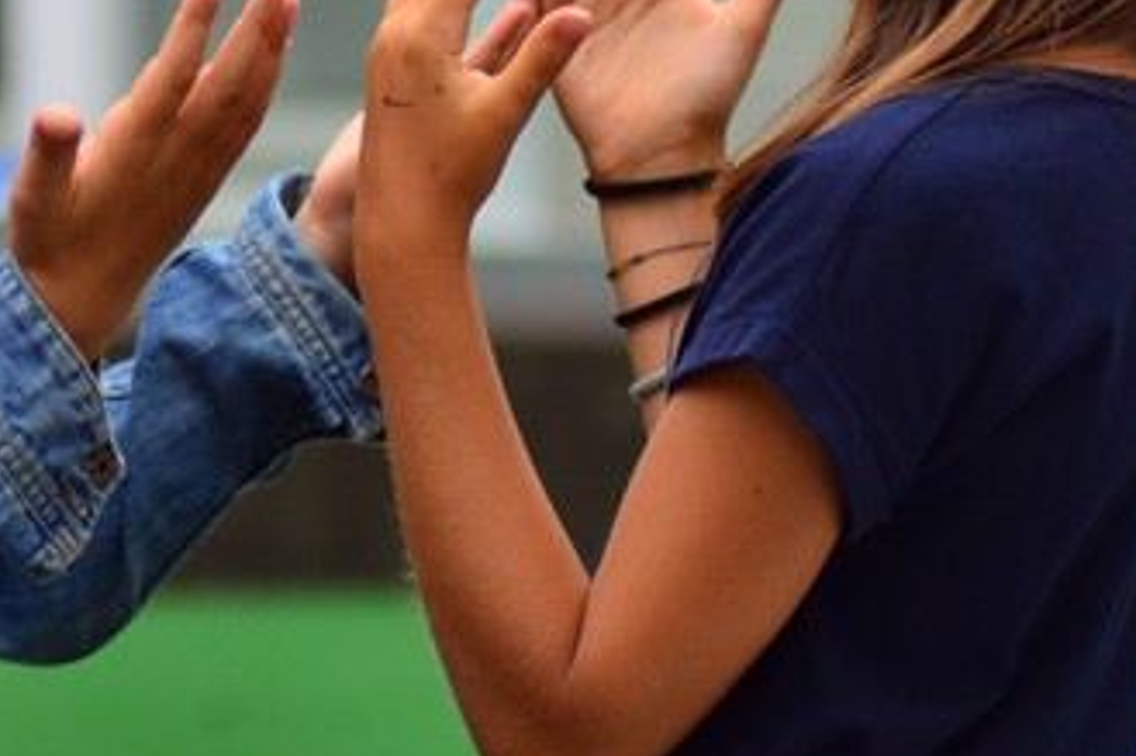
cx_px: 463
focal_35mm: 630
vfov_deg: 2.2
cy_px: 40
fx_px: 19855
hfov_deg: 3.3
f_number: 4.2
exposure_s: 1/1250
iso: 400
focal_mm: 135
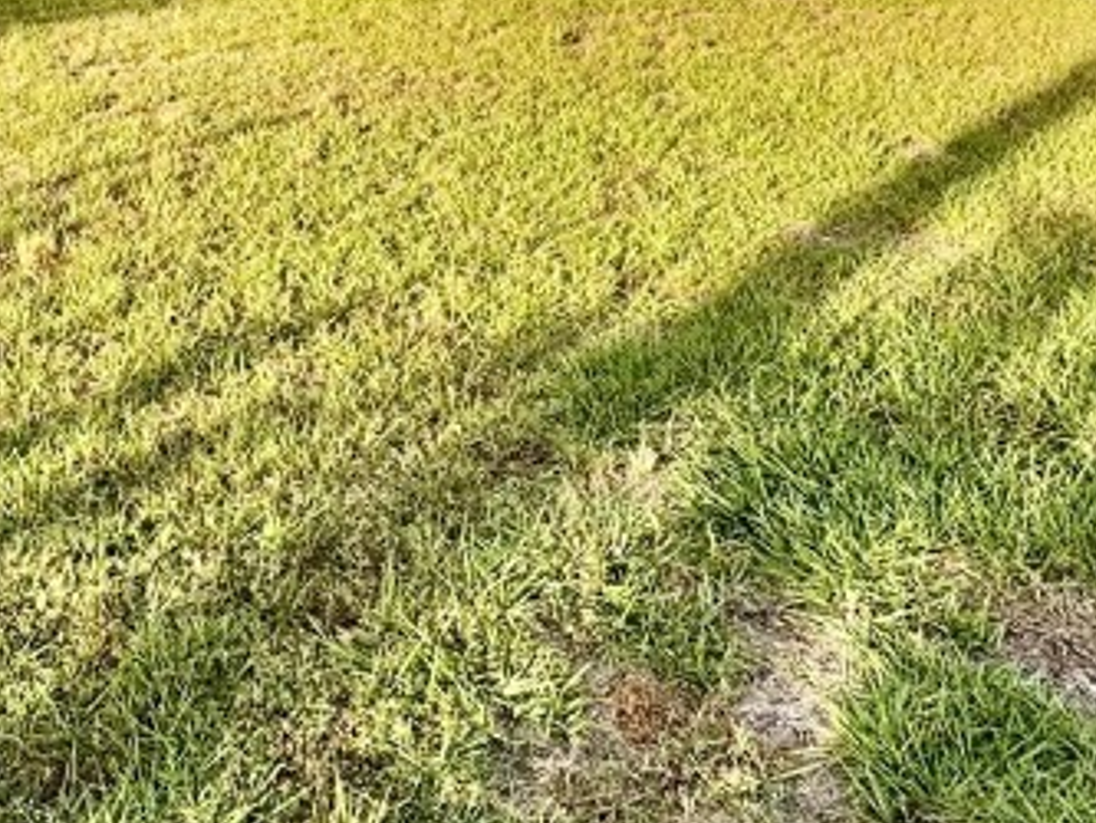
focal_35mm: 43
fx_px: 1362
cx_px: 342
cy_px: -43
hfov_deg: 43.1
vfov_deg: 30.6
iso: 40
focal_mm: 2.22
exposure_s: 1/1034
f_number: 2.2
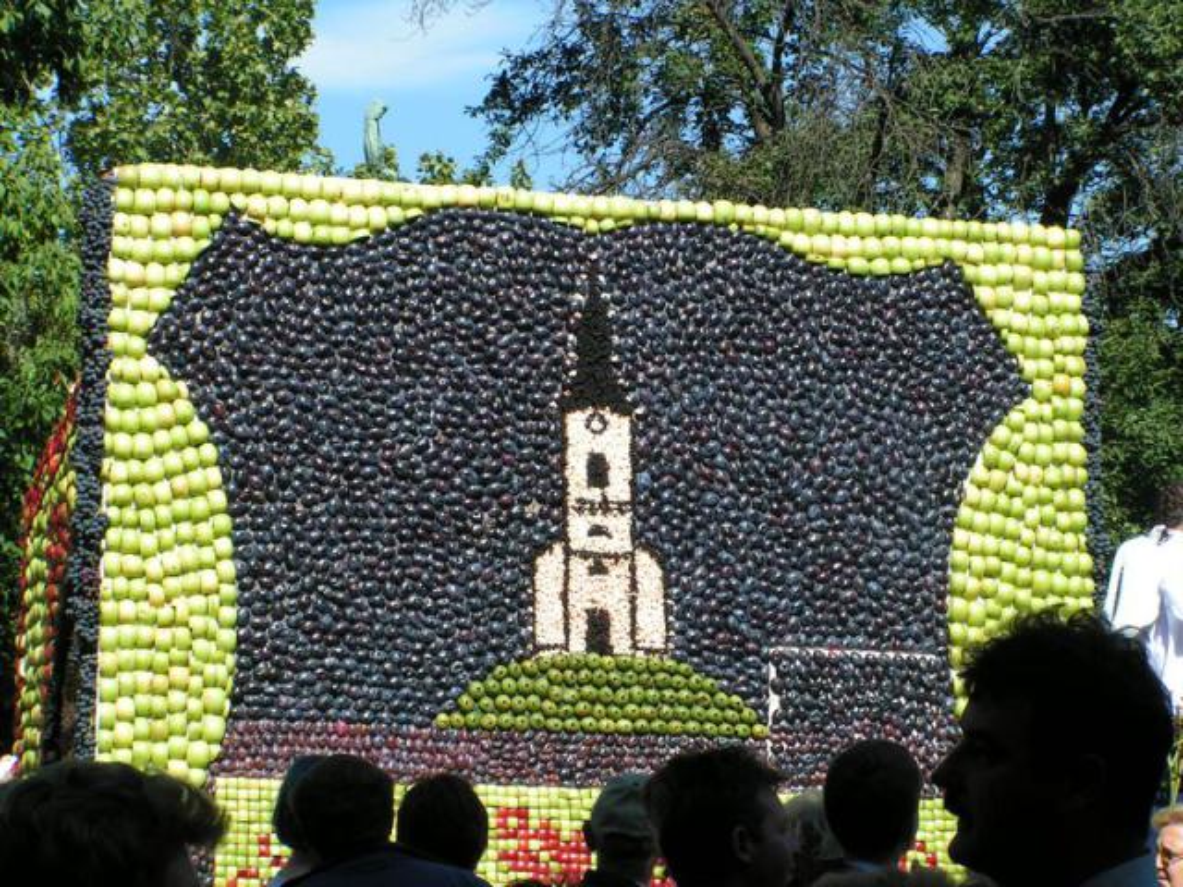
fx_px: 3691
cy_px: 444
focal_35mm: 108
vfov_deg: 13.7
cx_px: 592
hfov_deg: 18.2
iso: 50
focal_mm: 16.6
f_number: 6.3
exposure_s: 1/250
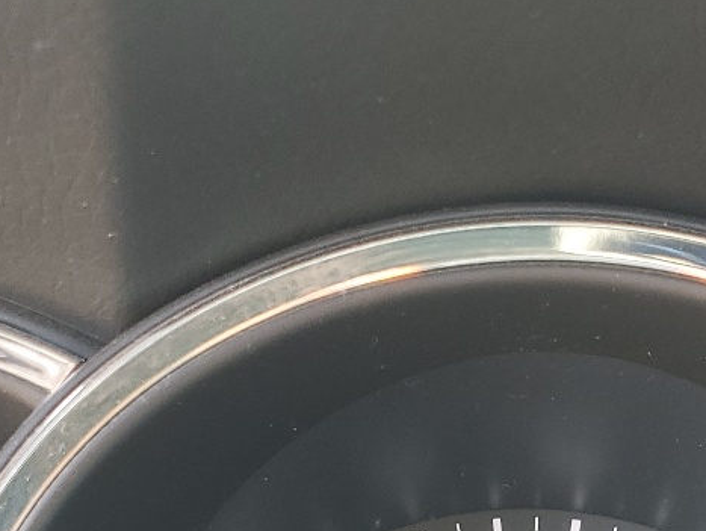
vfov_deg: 15.2
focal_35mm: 89
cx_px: 441
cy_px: 826
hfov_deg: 21.9
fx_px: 1817
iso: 50
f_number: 1.5
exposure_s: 1/50
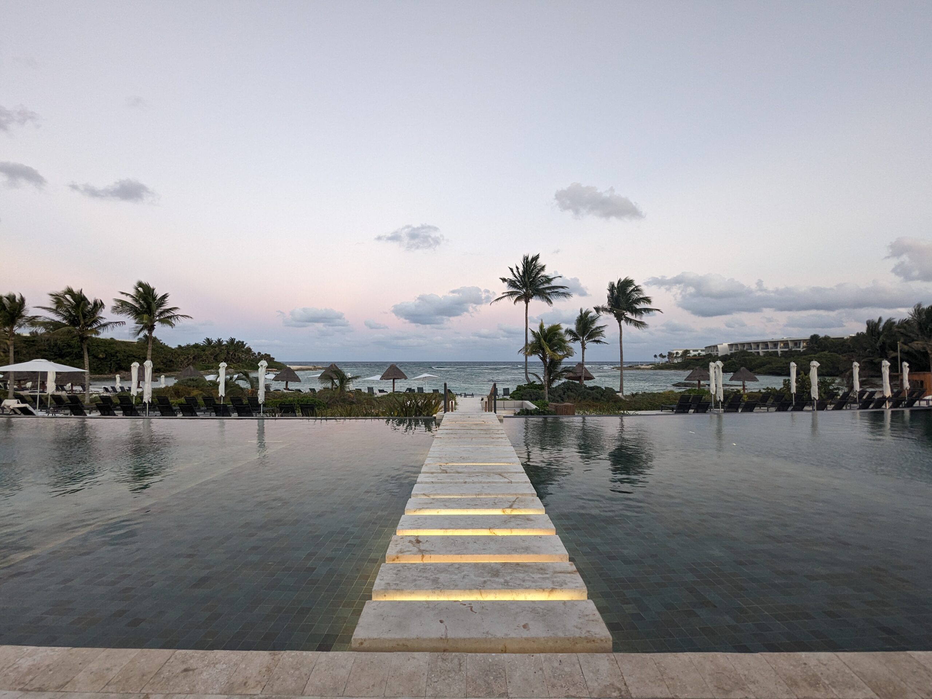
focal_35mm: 16
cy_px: 350
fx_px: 431
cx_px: 466
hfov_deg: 94.5
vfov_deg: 78.1
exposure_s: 1/30
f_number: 2.2
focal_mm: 2.35
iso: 85
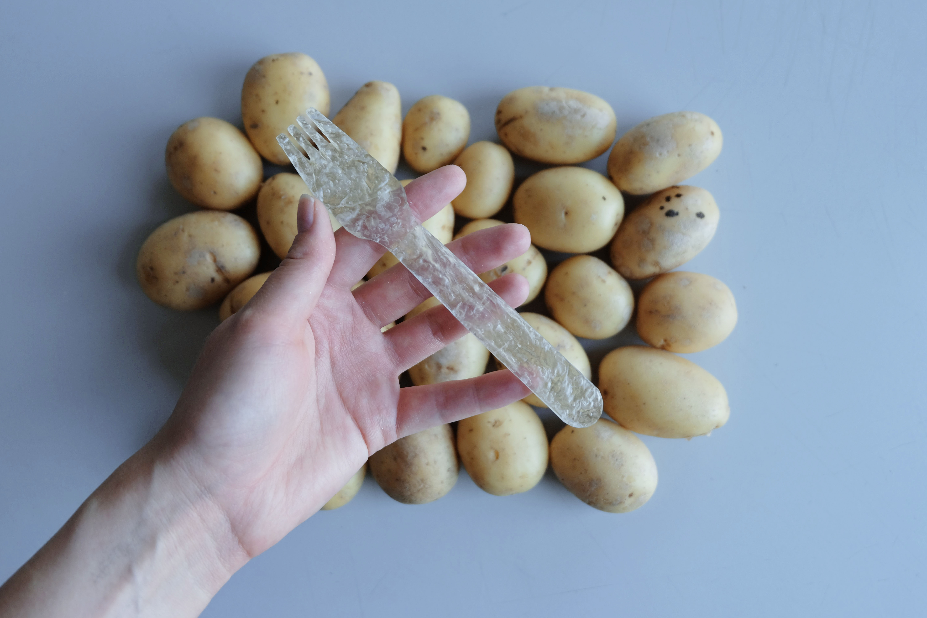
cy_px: 309
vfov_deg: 37.9
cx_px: 464
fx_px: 901
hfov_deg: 54.4
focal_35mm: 35
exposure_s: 1/60
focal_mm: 23.2
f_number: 4.2
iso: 320
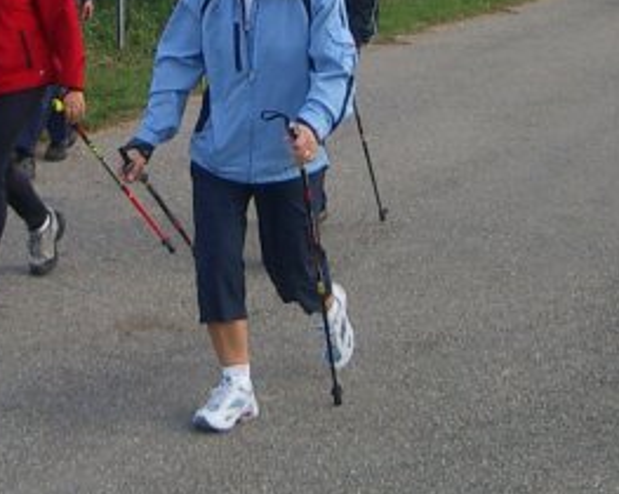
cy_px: -16
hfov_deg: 18.5
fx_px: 1904
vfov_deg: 14.5
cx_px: 304
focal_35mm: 104
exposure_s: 1/400
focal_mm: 5.8
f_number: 2.6
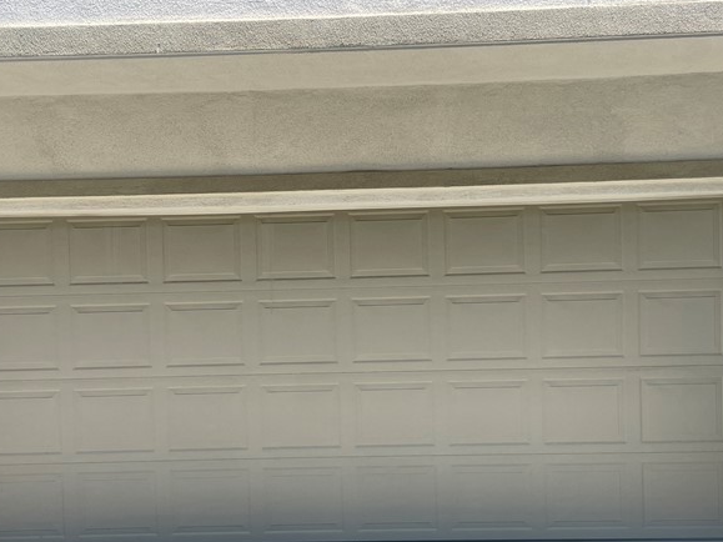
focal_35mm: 46
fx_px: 961
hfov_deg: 41.2
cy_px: 335
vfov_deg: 31.4
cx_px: 342
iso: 32
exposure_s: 1/882
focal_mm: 4.2
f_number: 1.6
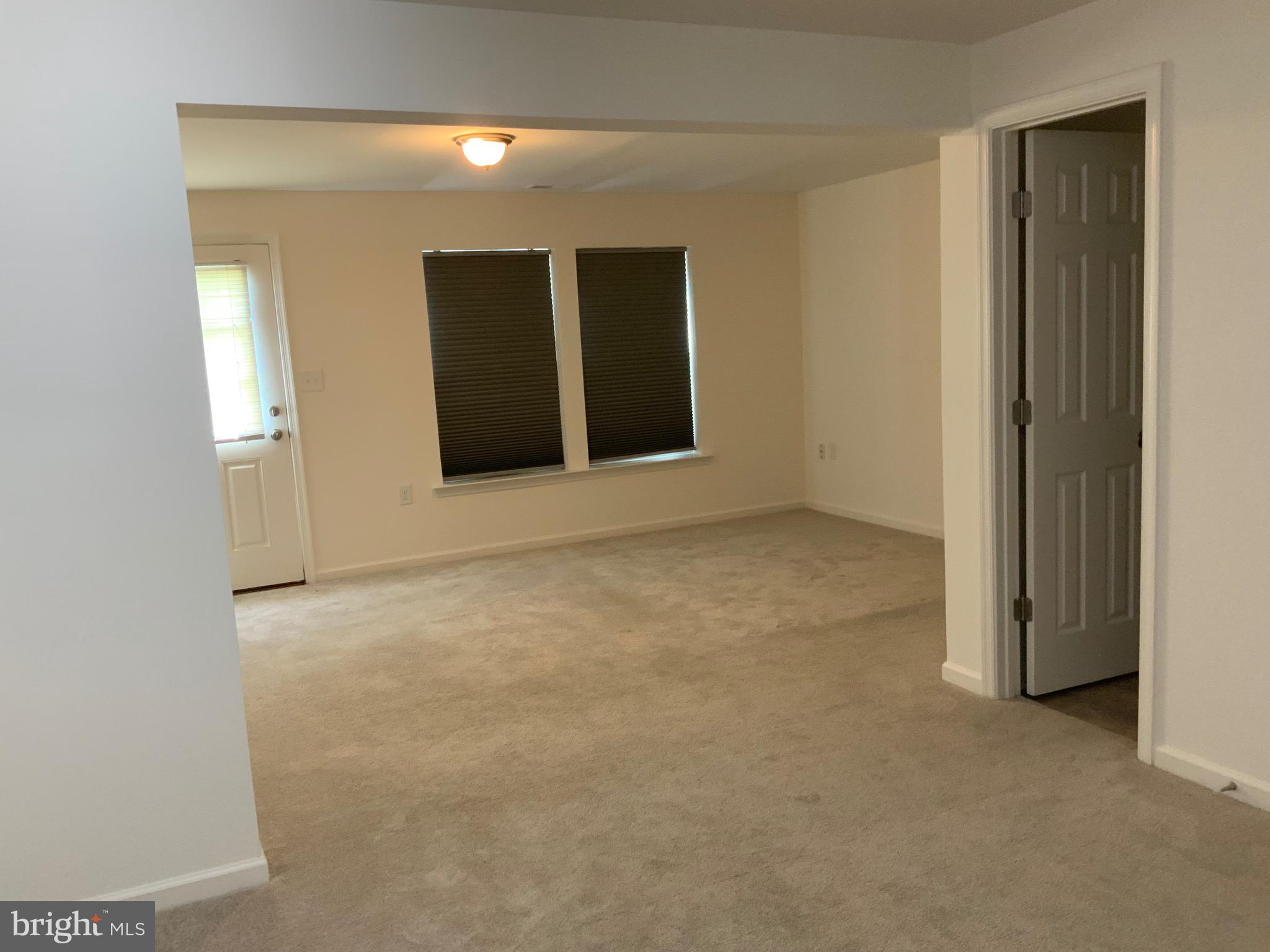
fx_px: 1064
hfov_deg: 61.7
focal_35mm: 29
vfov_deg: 48.2
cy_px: 476
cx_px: 635
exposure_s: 1/60
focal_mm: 3
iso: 160
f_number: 1.8
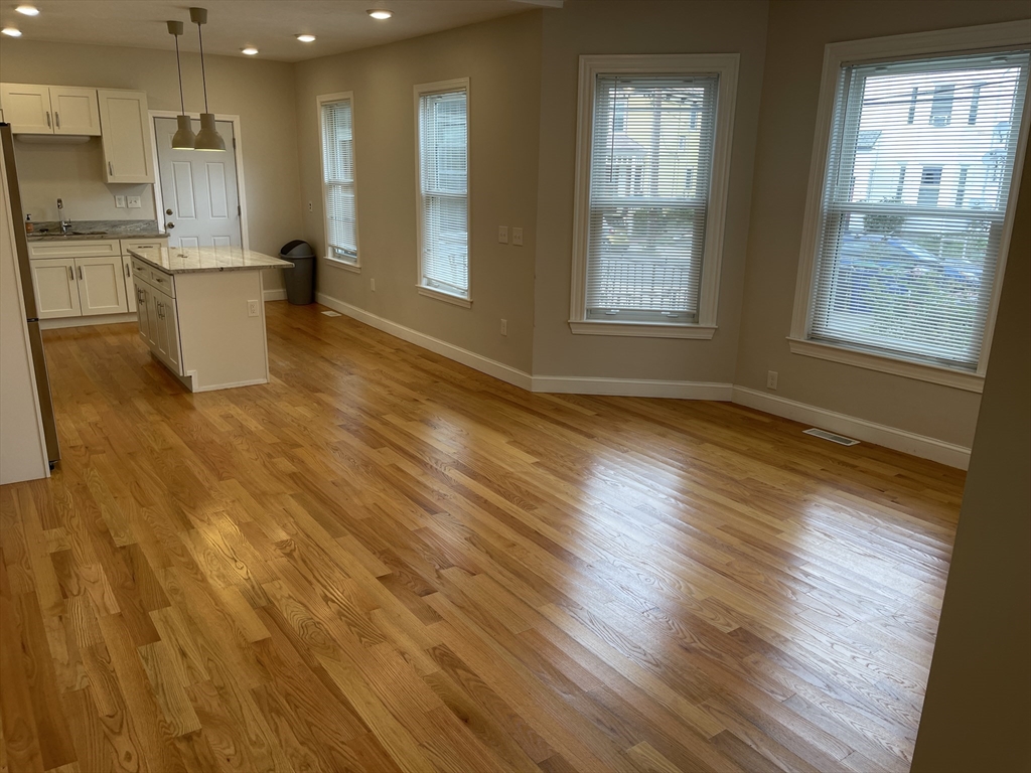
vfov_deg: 53.1
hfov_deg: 67.3
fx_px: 774
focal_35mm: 26
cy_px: 386
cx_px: 516
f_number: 1.6
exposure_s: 1/120
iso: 50
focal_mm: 5.1
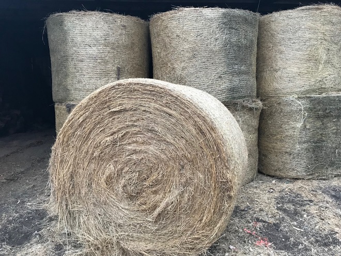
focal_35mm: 28
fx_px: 276
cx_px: 170
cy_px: 128
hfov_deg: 63.4
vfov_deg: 49.7
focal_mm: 3.99
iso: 40
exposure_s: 1/20
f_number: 1.8
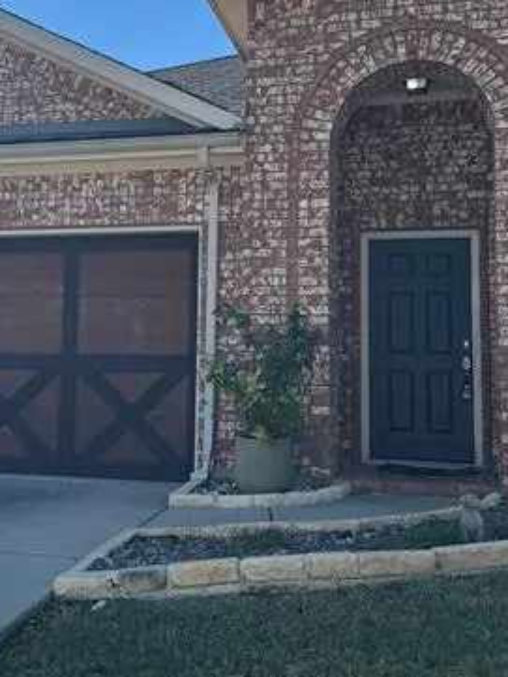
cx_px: 135
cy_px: 270
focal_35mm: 51
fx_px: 997
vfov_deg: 37.3
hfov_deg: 28.2
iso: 80
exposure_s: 1/3597
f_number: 1.78
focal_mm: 6.76
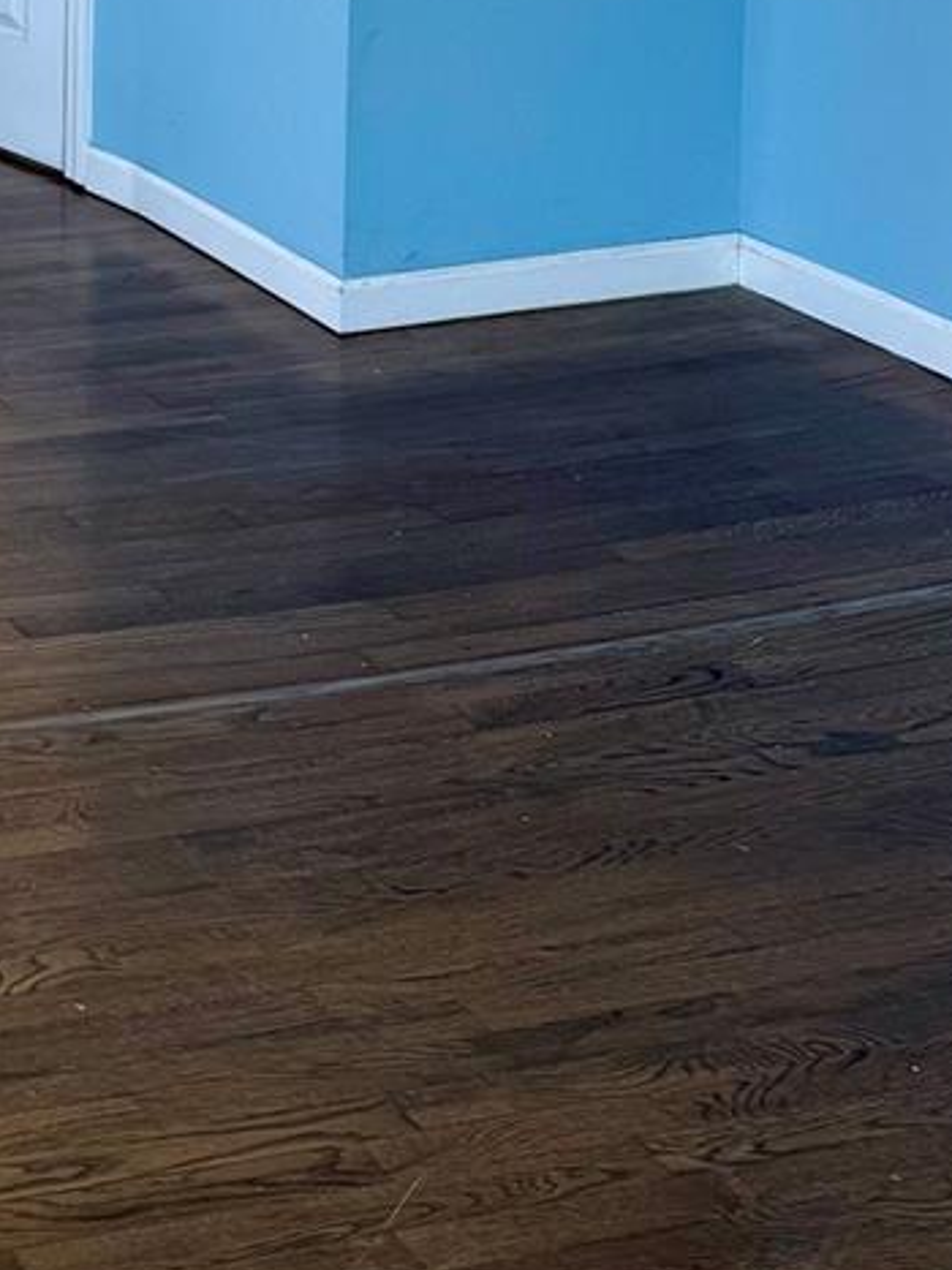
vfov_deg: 23.1
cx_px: -530
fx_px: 2898
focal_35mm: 79
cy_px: -171
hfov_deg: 16.7
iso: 64
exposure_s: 1/130
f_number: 1.78
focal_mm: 6.76
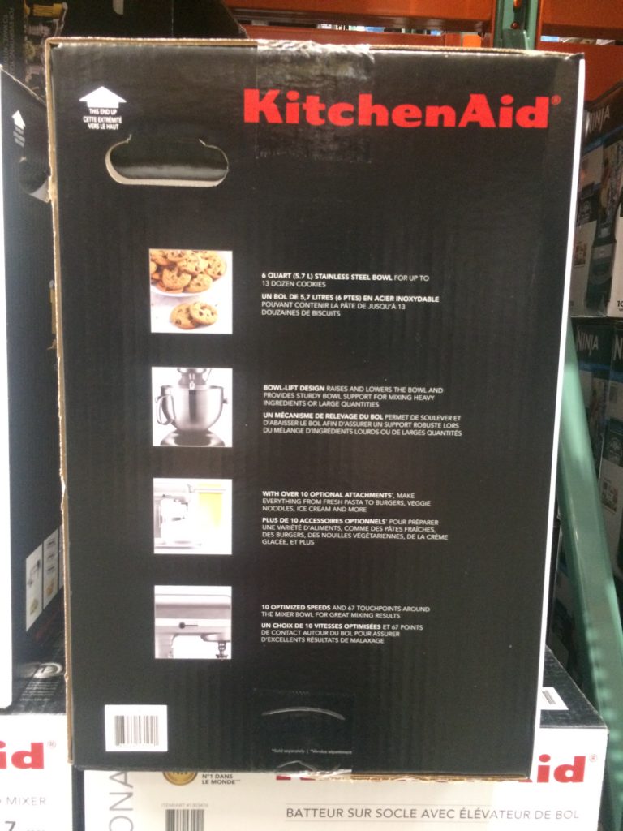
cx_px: 312
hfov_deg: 48.2
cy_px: 416
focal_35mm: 29
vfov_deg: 61.7
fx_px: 696
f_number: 2.2
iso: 250
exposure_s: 1/20
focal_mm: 4.15
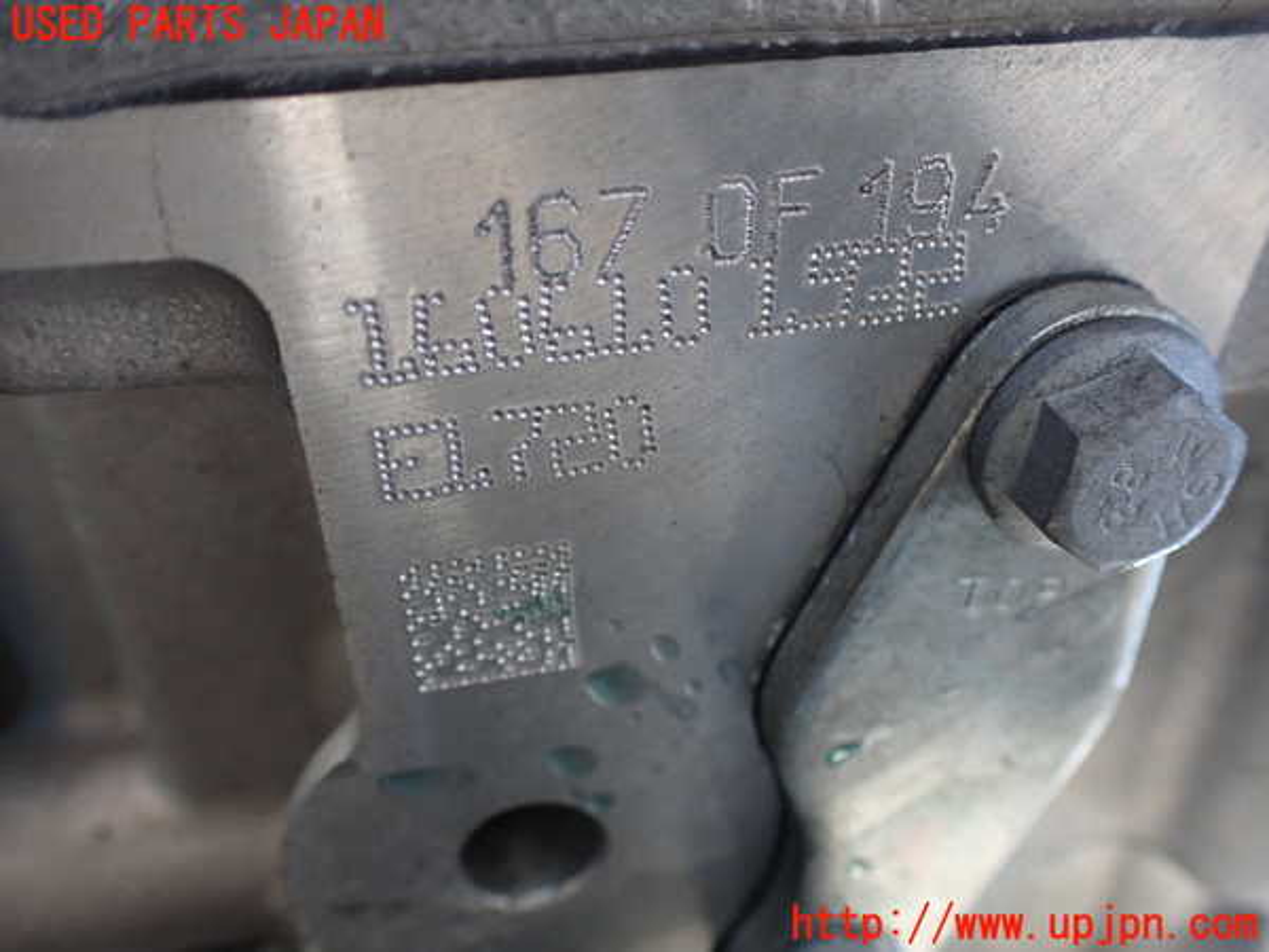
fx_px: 1100
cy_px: 476
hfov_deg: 60.0
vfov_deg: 46.8
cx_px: 634
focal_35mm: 30
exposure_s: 1/125
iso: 250
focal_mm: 5.4
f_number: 2.3
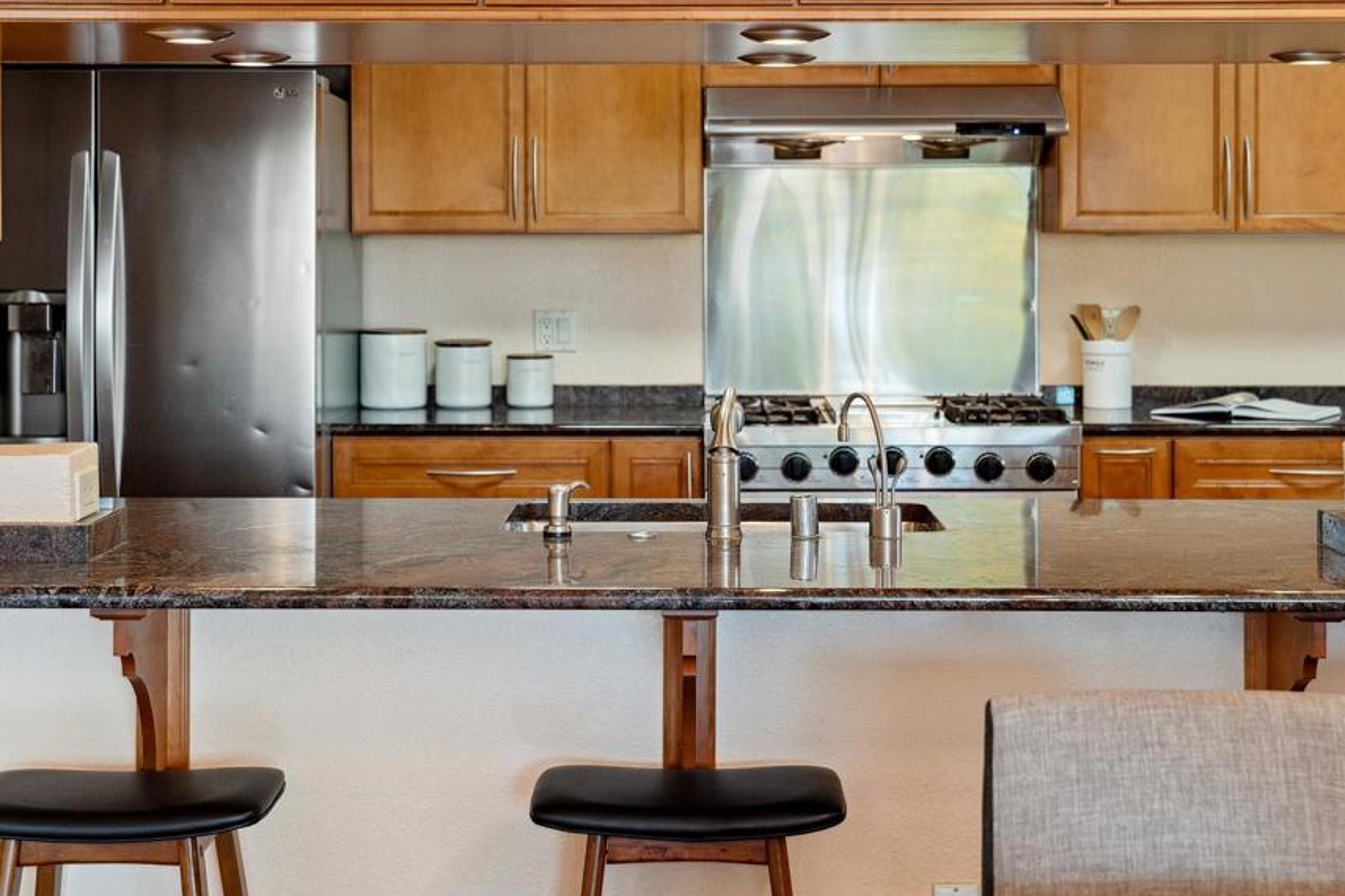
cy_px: 391
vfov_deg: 22.2
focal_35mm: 61
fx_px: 2278
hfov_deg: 32.9
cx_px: 651
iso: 1250
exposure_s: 1/100
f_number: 4.5
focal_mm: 51
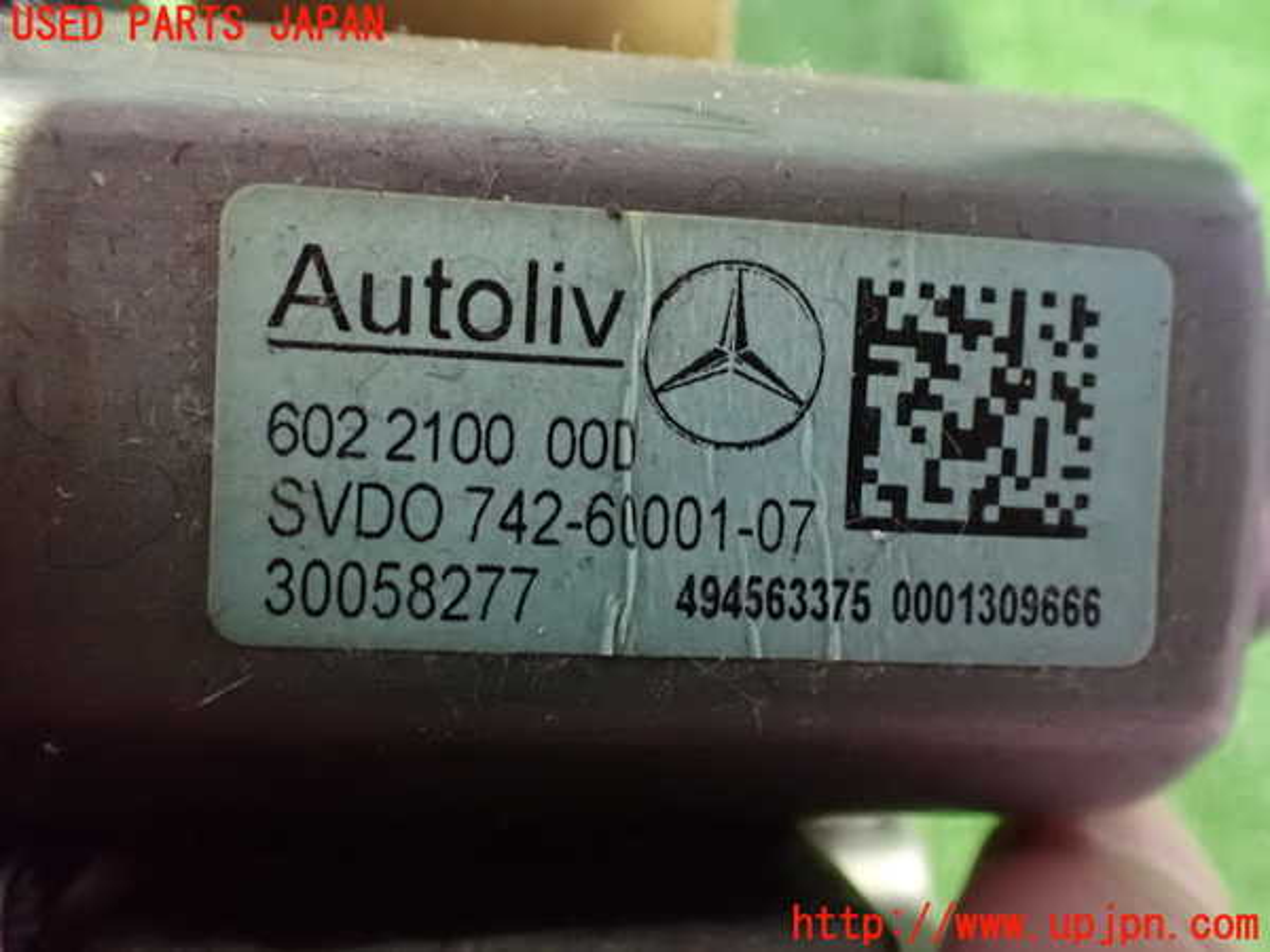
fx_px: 1101
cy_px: 476
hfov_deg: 60.0
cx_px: 635
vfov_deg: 46.8
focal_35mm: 30
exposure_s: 1/13
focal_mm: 5.4
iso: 1600
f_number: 2.3
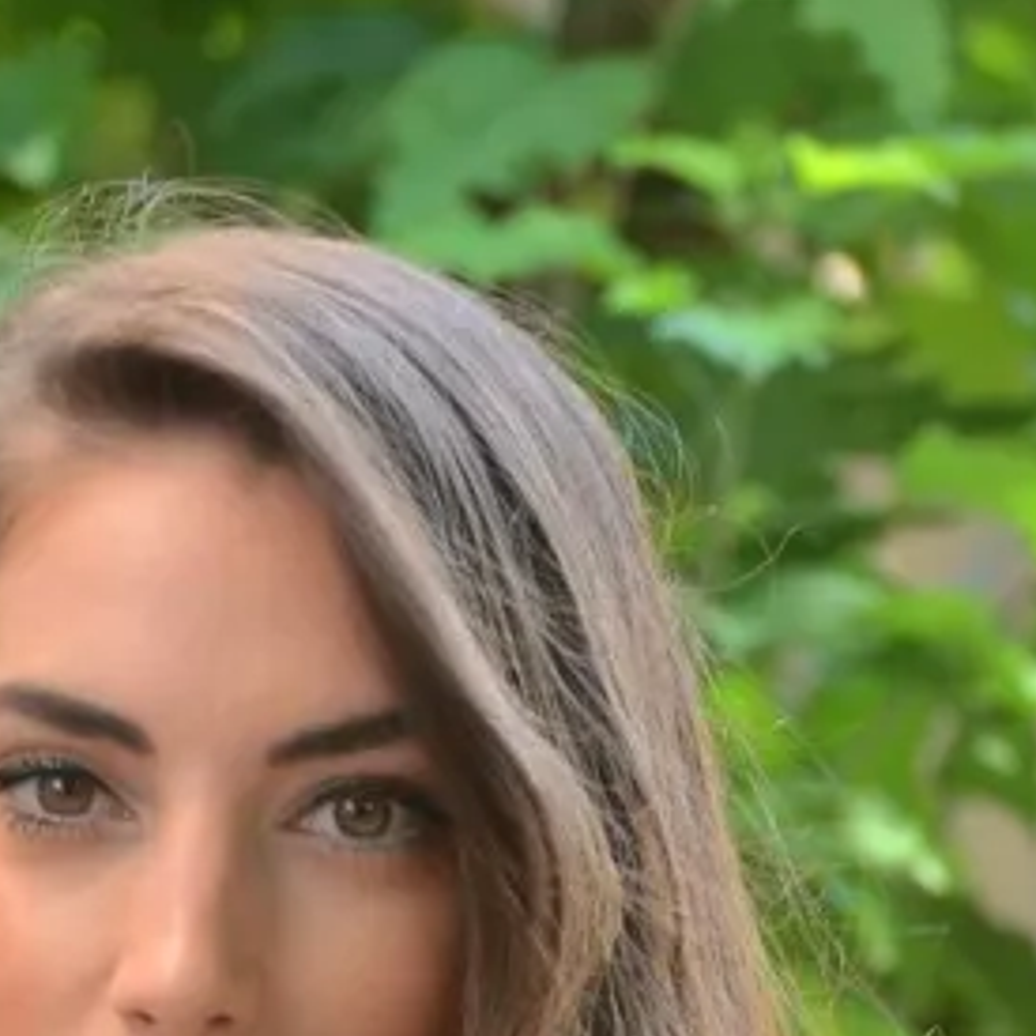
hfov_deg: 1.7
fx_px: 35790
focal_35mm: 1057
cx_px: 185
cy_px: 1784
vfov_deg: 1.7
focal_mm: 200
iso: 500
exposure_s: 1/80
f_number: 5
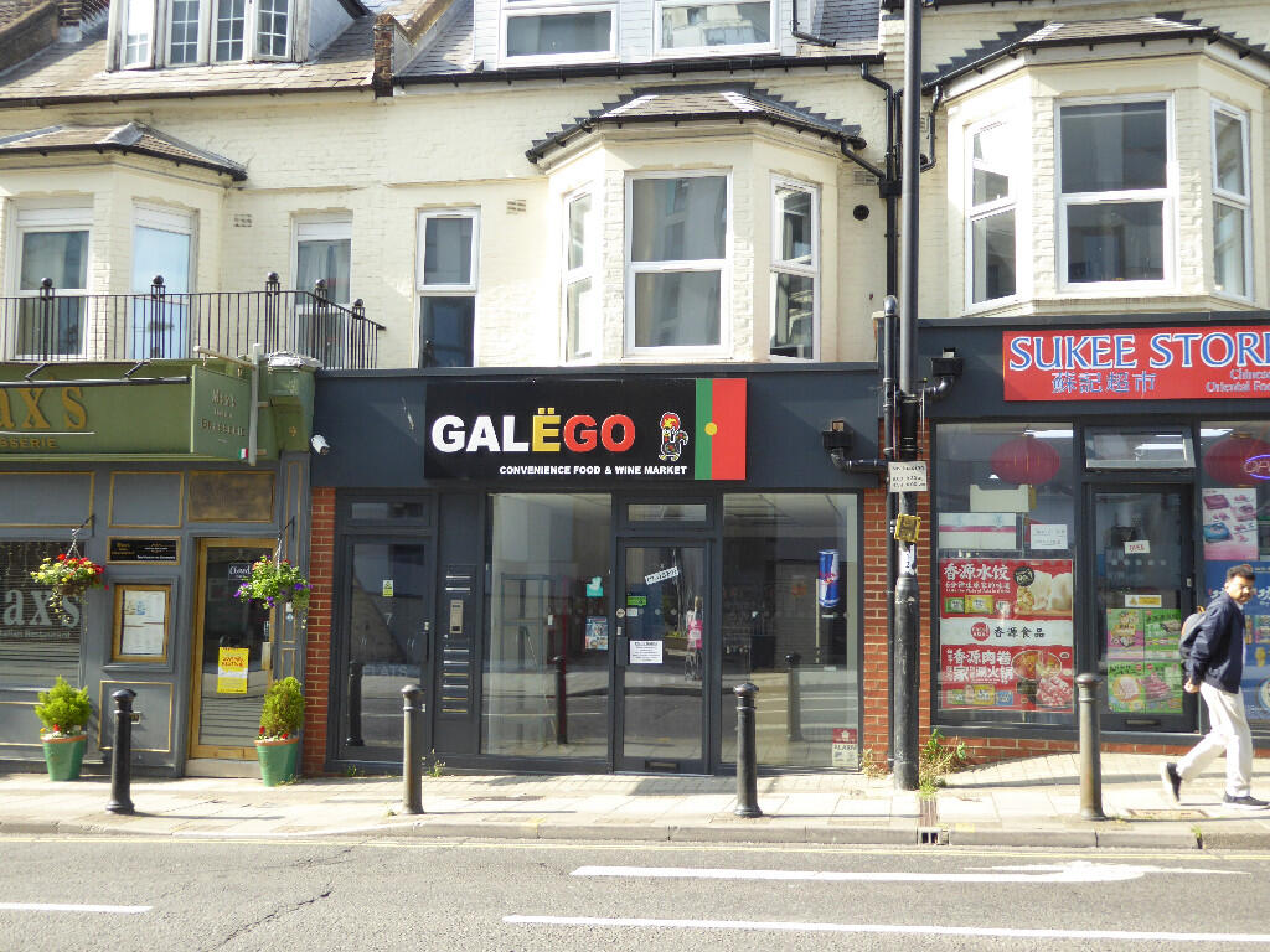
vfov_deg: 40.7
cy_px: 476
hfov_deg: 52.6
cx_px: 635
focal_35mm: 35
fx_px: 1284
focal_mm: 6.3
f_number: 3.7
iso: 100
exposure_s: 1/160
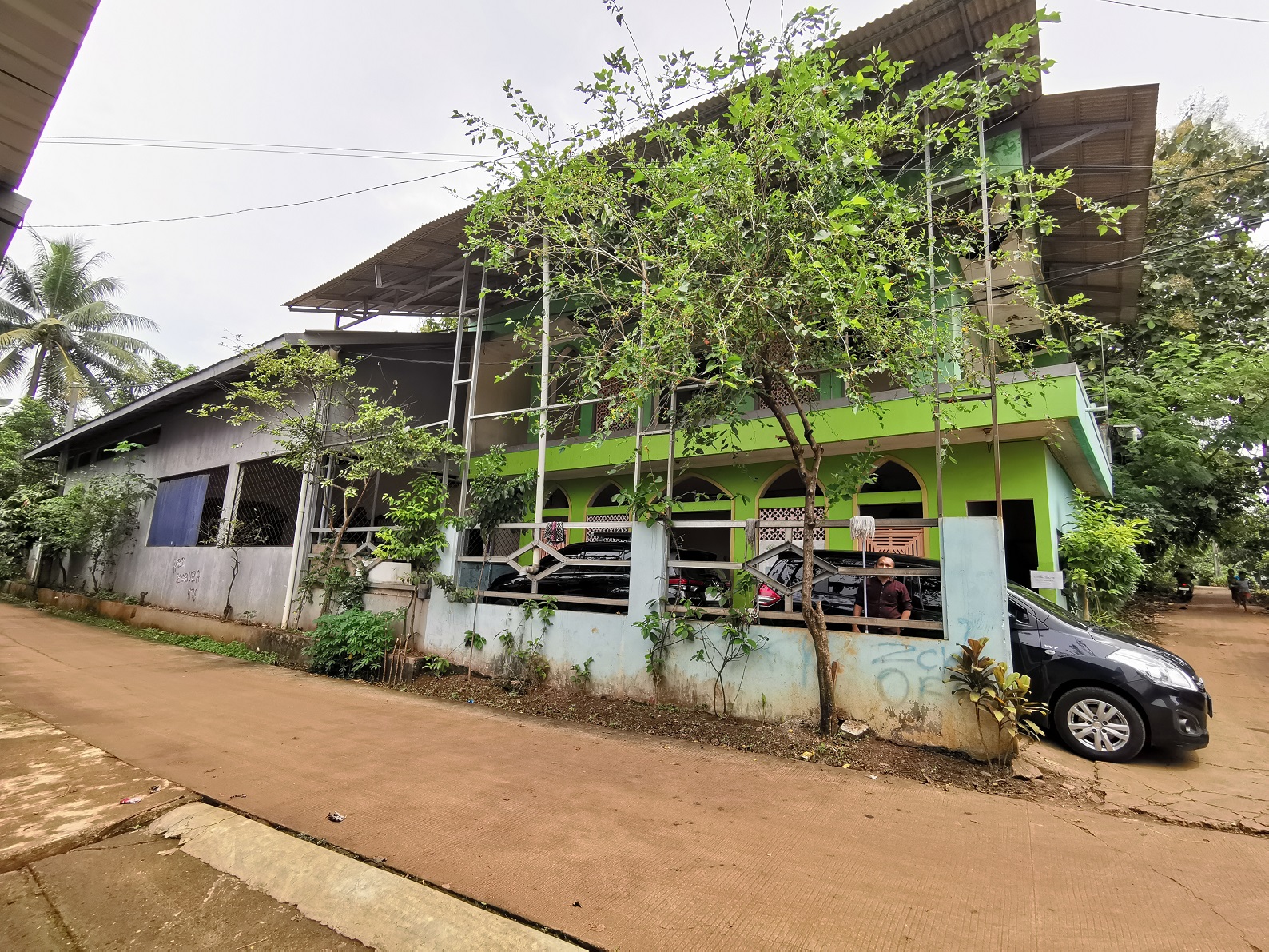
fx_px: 587
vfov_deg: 78.1
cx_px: 634
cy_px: 476
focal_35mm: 16
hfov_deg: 94.5
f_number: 2.2
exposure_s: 1/569
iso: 50
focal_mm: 2.35
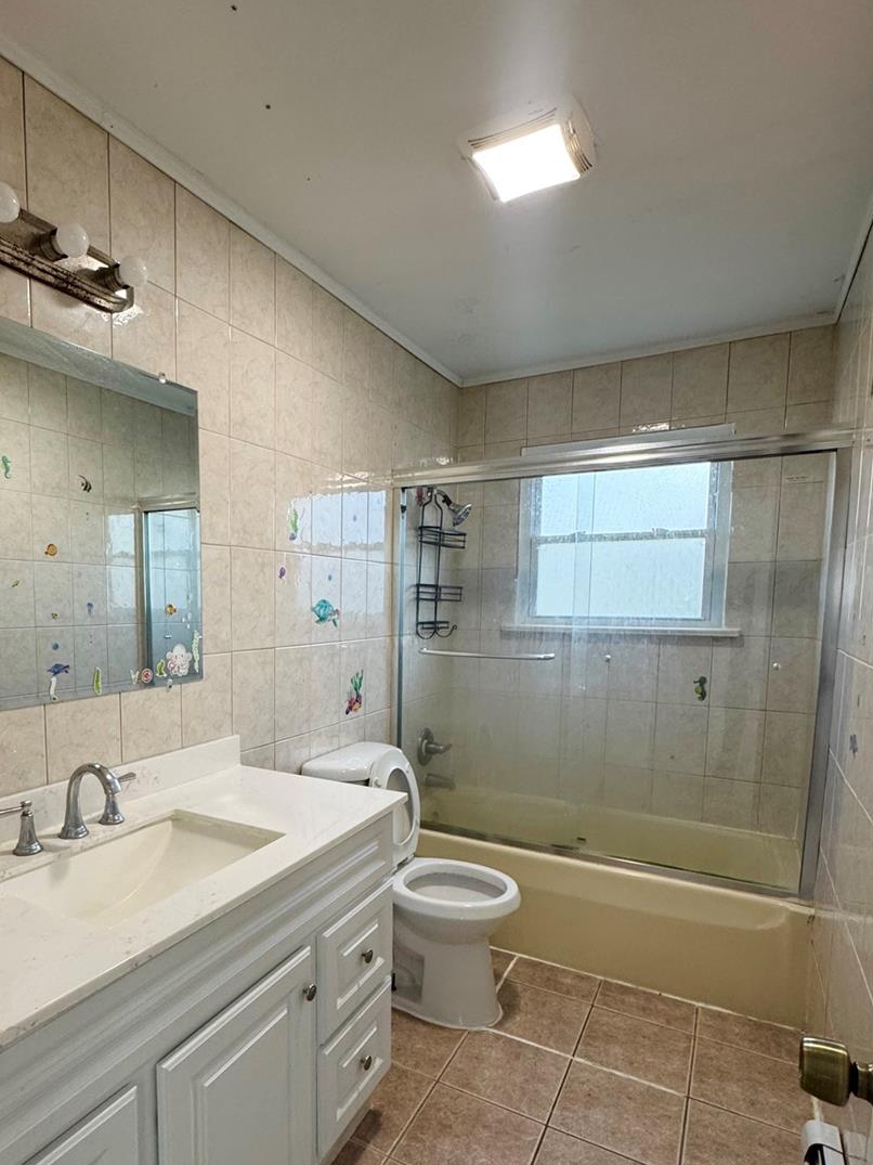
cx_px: 329
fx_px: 673
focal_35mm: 20
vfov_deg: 81.3
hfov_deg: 65.0
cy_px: 665
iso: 250
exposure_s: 1/60
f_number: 2.2
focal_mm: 2.22
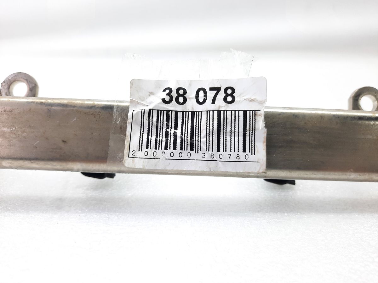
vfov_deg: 54.9
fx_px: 273
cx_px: 189
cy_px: 142
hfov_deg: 69.4
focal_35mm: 25
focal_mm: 4.6
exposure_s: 1/50
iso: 100
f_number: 2
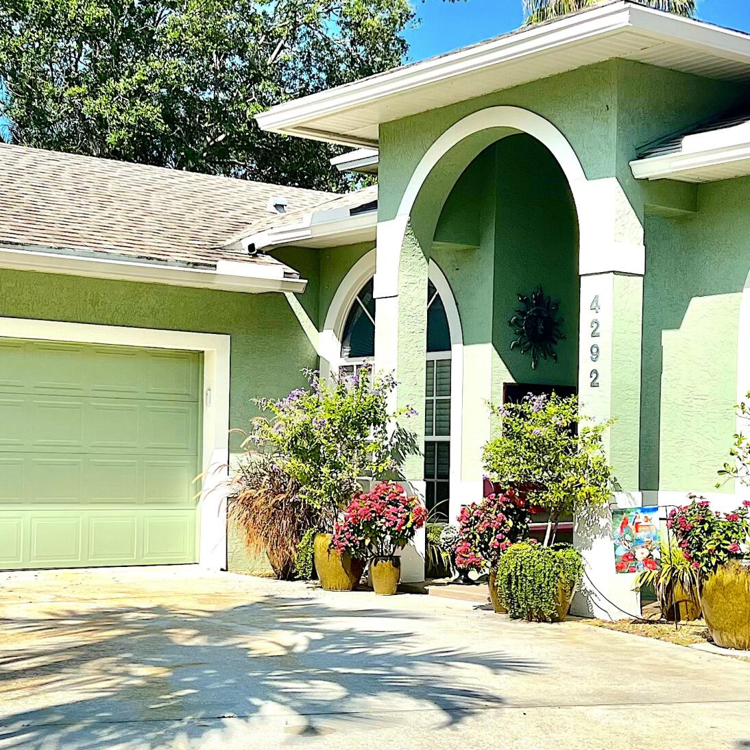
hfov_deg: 27.3
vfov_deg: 27.2
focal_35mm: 63
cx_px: 315
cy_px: 444
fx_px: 1544
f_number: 1.5
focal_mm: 5.7
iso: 50
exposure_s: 1/5319
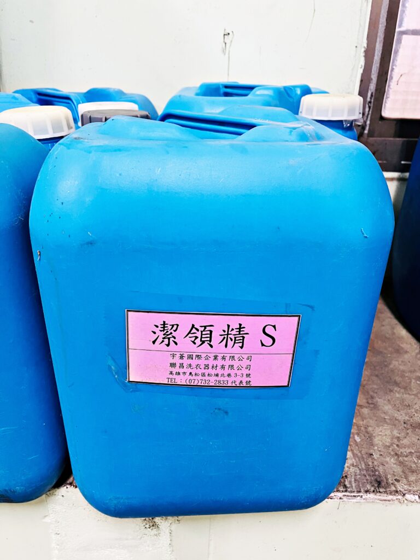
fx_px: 421
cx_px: 210
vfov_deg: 67.3
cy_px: 280
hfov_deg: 53.1
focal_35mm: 26
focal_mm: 5.1
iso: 320
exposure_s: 1/60
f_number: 1.6
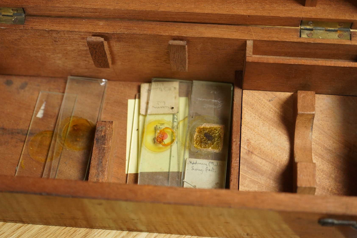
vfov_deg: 23.8
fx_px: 565
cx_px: 175
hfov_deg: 35.0
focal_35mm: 57
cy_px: 120
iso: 4000
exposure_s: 1/160
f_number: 5.6
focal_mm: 56
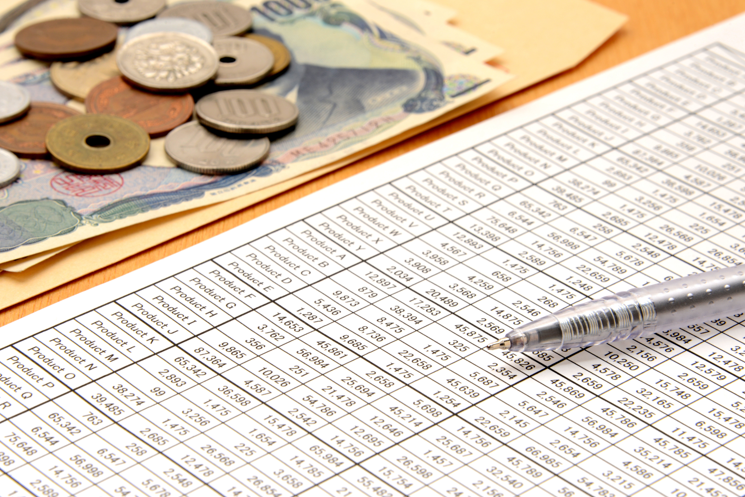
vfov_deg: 8.7
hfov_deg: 13.0
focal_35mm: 158
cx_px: 366
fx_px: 3271
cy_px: 253
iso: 160
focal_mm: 150
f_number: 18
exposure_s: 1/60
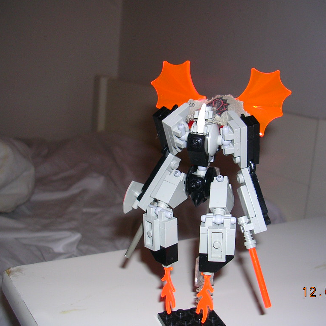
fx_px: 479
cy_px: 163
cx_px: 194
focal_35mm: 45
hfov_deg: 37.4
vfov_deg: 37.6
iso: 50
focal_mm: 5.8
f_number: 2.8
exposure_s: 1/60.1
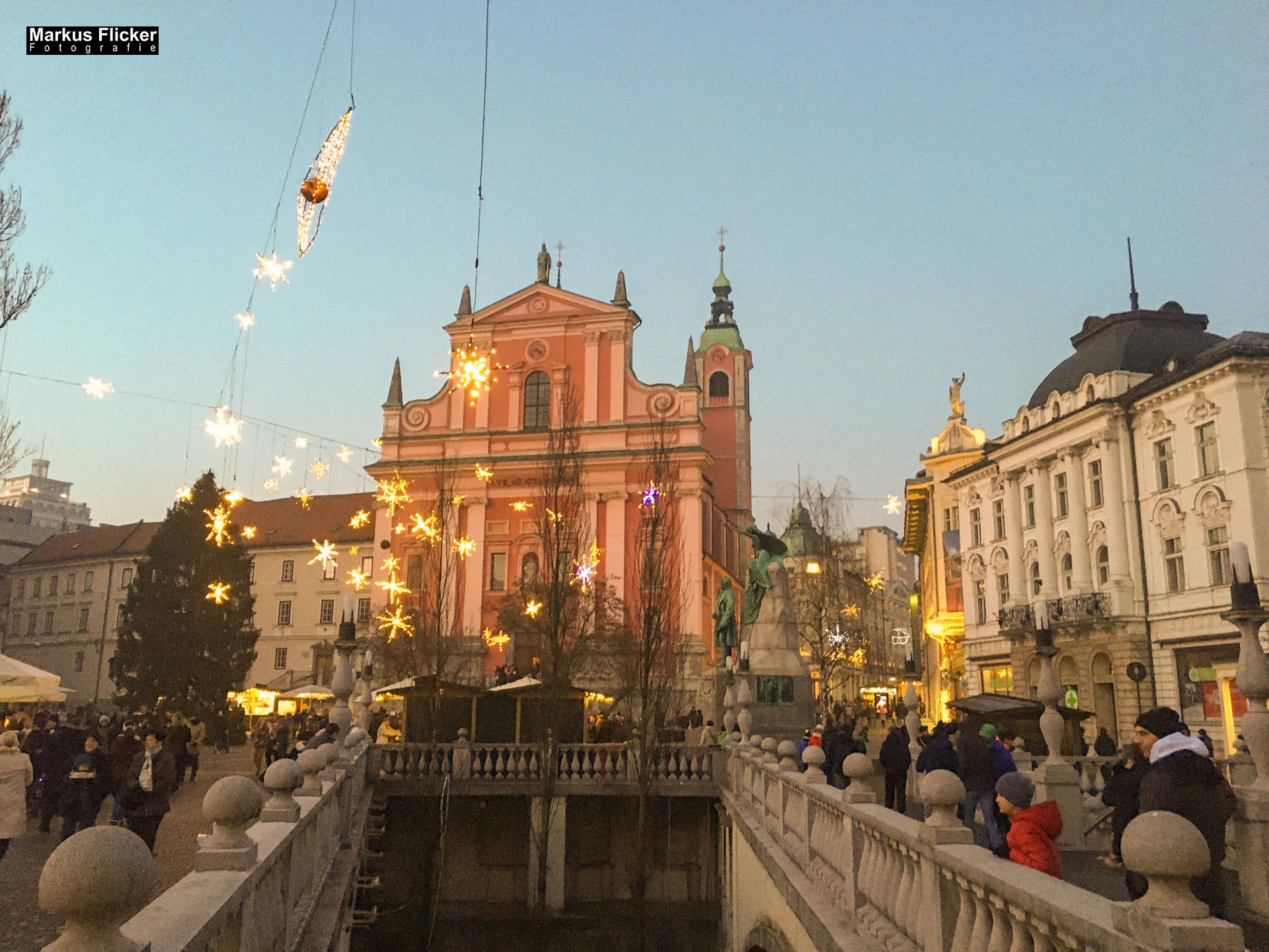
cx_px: 634
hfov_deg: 61.7
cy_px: 476
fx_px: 1063
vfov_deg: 48.2
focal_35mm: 29
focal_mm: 4.15
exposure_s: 1/17
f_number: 2.2
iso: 250
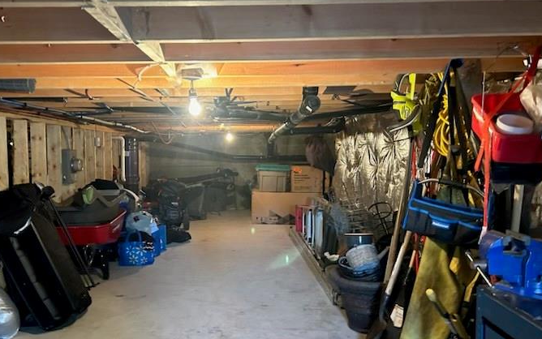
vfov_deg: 38.3
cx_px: 237
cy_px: 181
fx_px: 488
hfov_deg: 57.9
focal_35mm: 33
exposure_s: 1/40
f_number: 1.5
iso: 400
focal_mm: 5.7
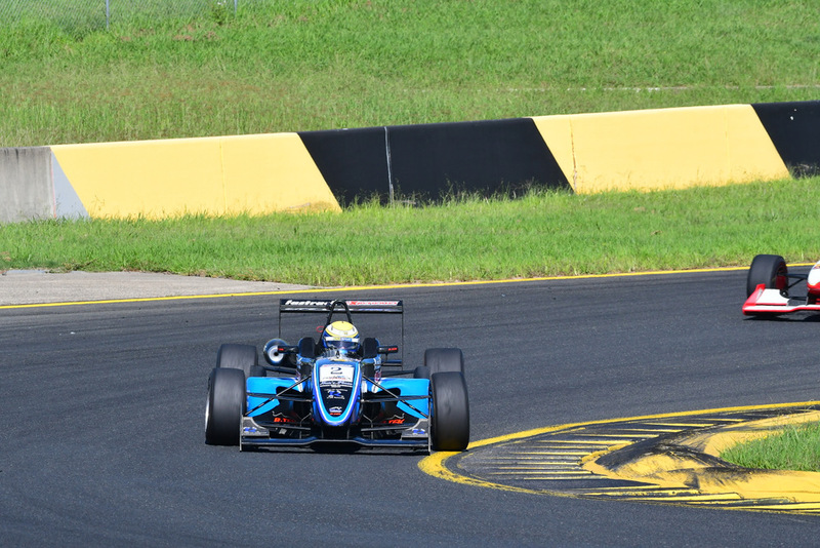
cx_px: 410
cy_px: 274
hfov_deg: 5.7
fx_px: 8203
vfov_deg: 3.8
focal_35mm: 360
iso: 500
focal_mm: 240
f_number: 11
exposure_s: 1/640
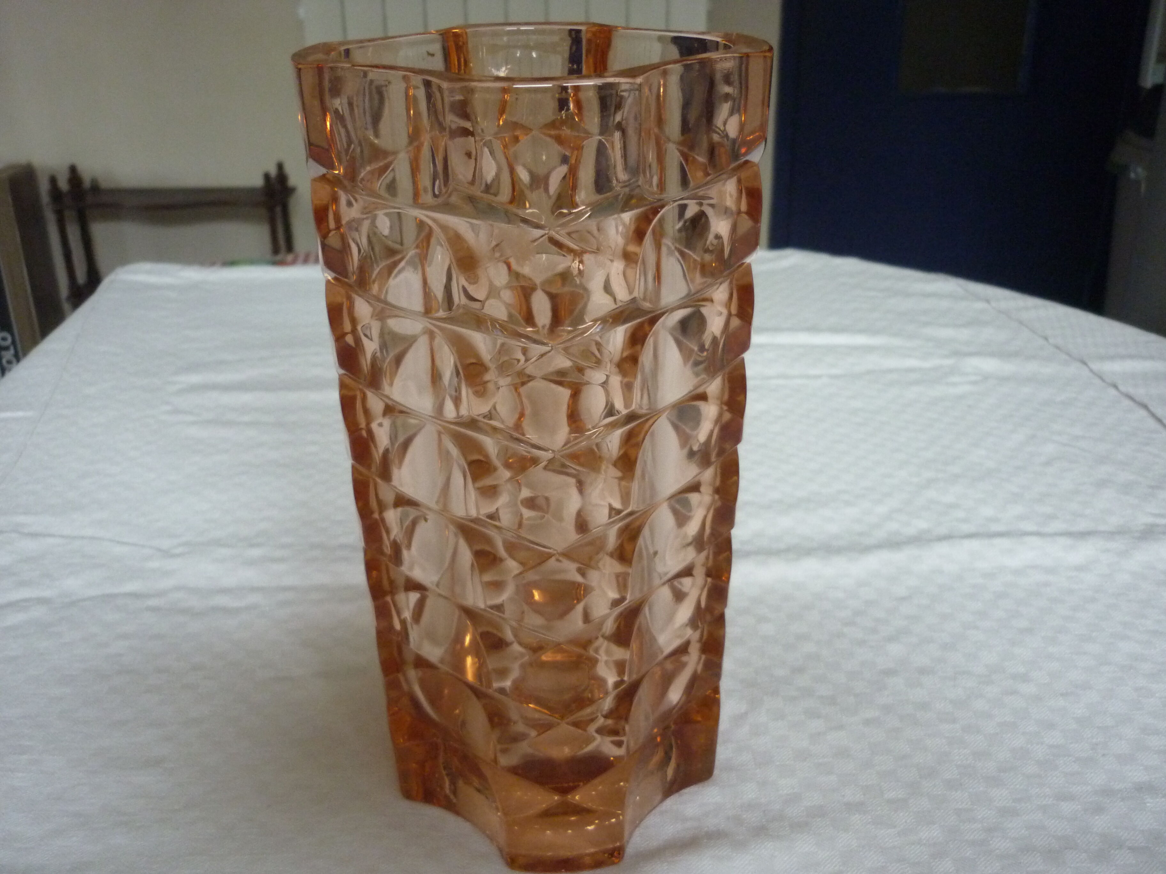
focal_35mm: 33
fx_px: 1112
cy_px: 437
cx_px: 583
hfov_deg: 55.4
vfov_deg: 42.9
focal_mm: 5.5
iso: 400
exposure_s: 1/25
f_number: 2.8
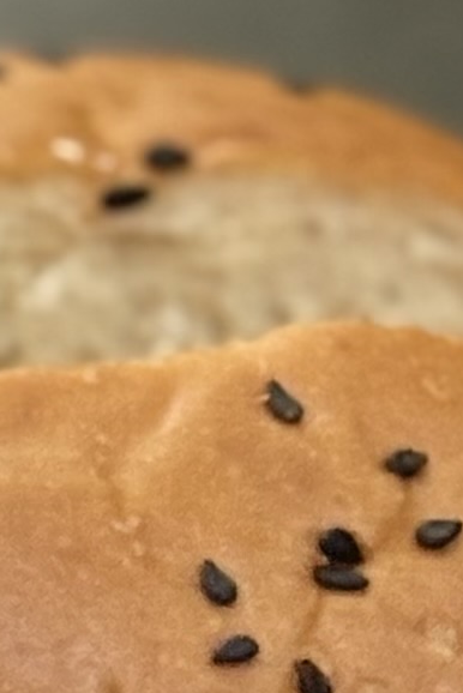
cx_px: -883
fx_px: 7264
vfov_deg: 5.4
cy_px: 1204
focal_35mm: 377
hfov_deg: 3.6
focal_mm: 5.96
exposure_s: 1/40
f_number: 1.6
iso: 160
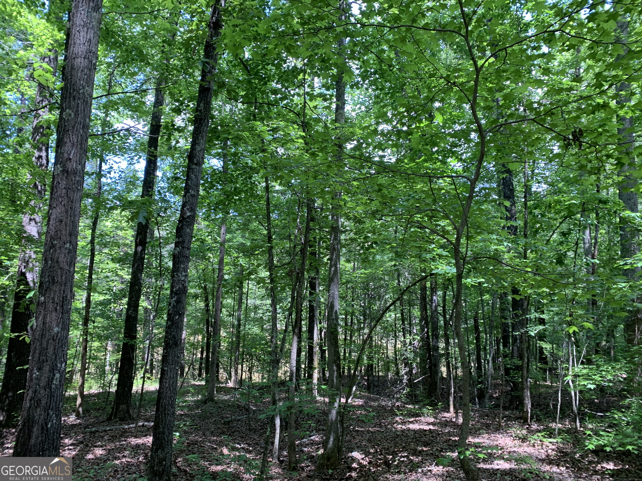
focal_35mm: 26
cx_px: 321
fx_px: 482
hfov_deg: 67.3
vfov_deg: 53.1
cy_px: 240
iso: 40
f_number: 1.8
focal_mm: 4.25
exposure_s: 1/121
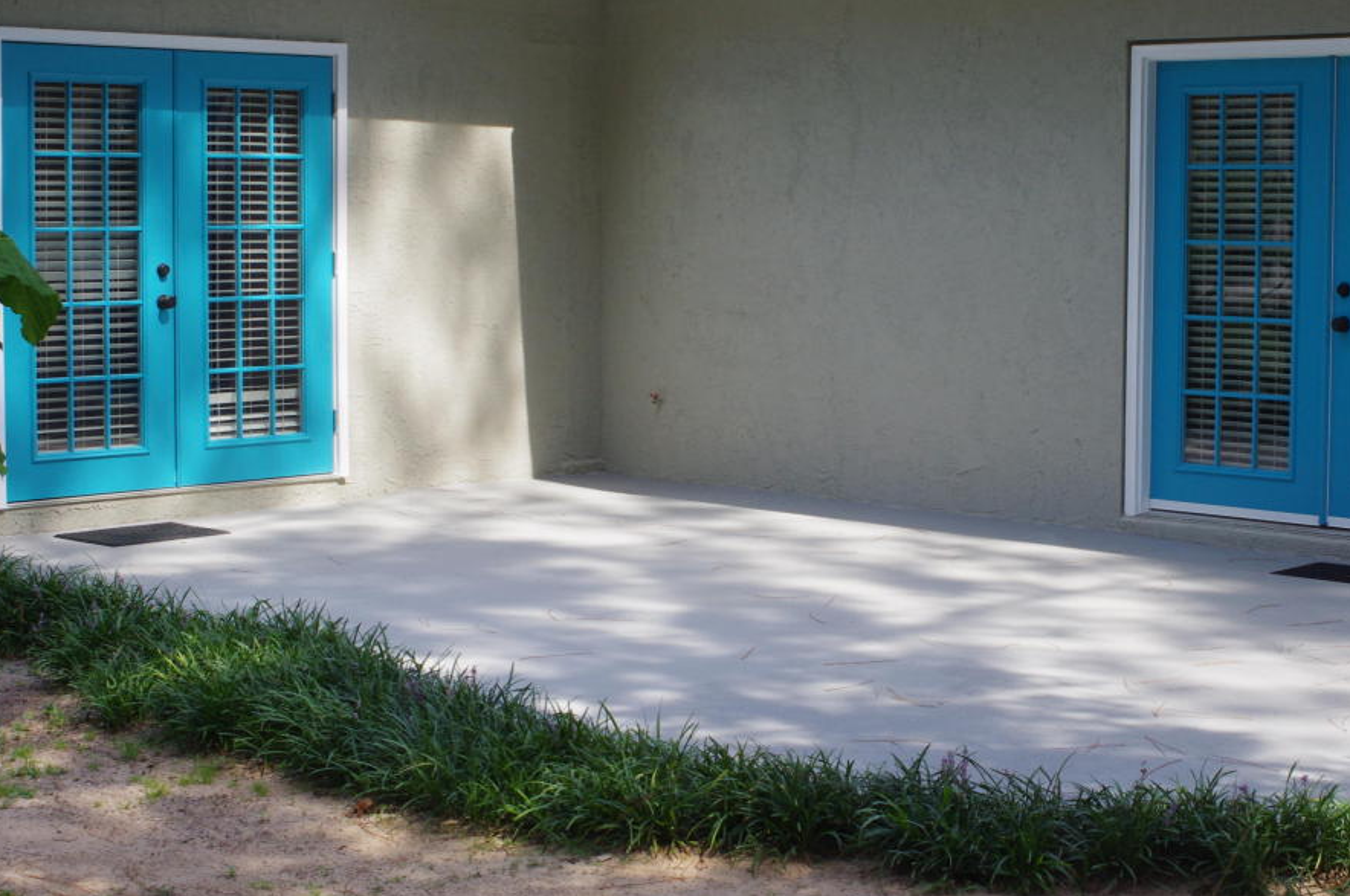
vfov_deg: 19.9
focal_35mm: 68
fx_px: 2547
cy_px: 340
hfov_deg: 29.6
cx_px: 800
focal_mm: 35
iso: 400
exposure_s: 1/160
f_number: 11
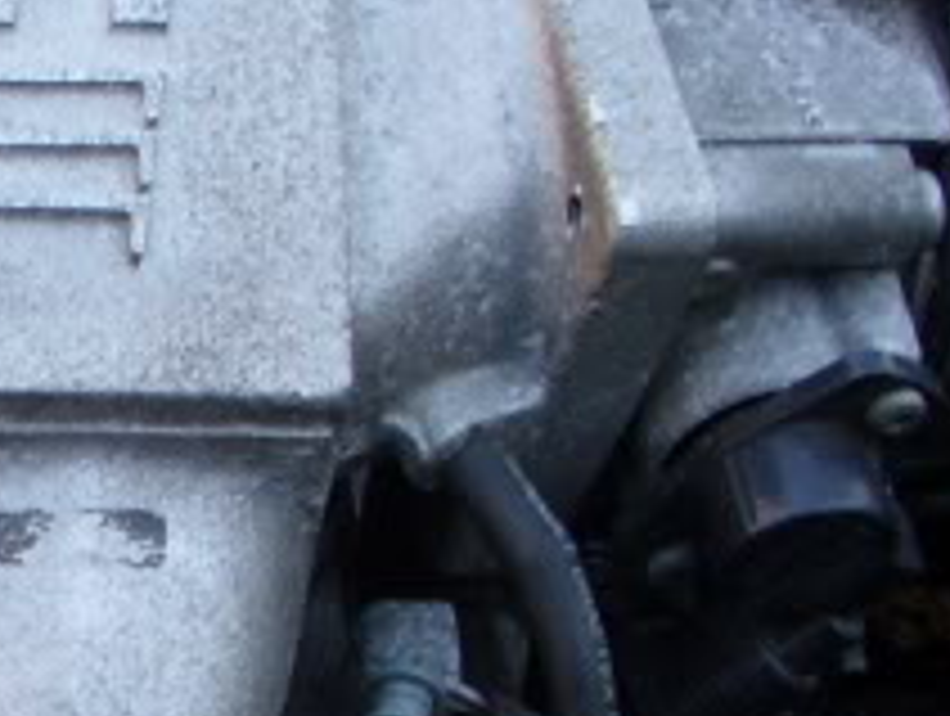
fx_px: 5058
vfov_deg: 8.1
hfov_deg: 10.2
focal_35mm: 184
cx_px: -720
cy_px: 711
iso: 50
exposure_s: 1/49
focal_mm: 7.8
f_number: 2.8
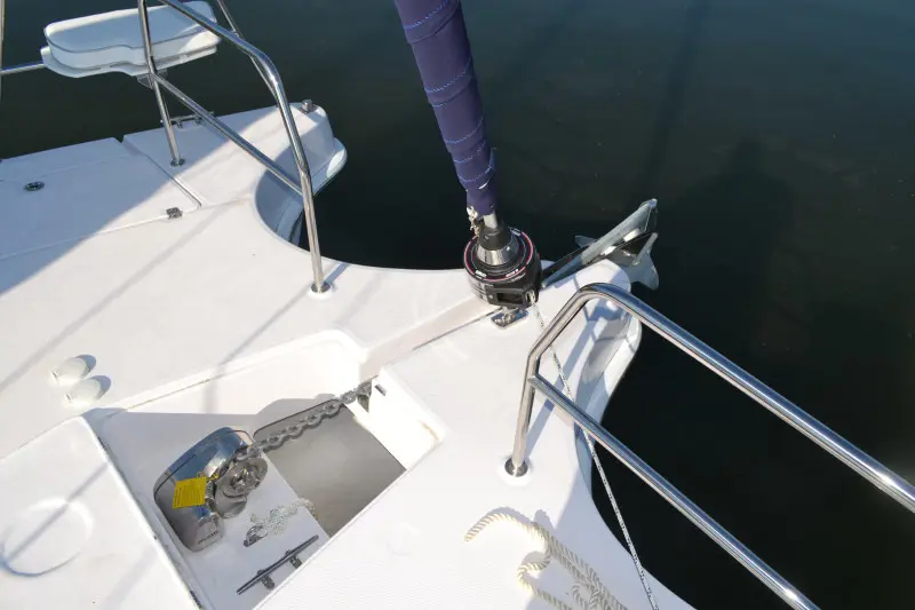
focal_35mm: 27
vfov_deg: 47.9
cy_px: 305
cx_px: 458
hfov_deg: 67.4
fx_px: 686
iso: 100
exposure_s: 1/200
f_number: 10
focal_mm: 18
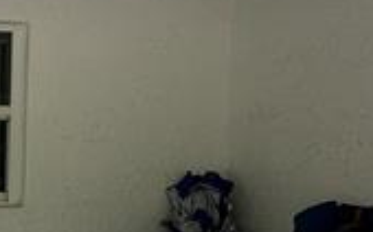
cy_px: 239
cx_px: -167
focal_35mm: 70
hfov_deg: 24.0
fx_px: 711
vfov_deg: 18.1
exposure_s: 1/246
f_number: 2.2
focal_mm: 2.22
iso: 40
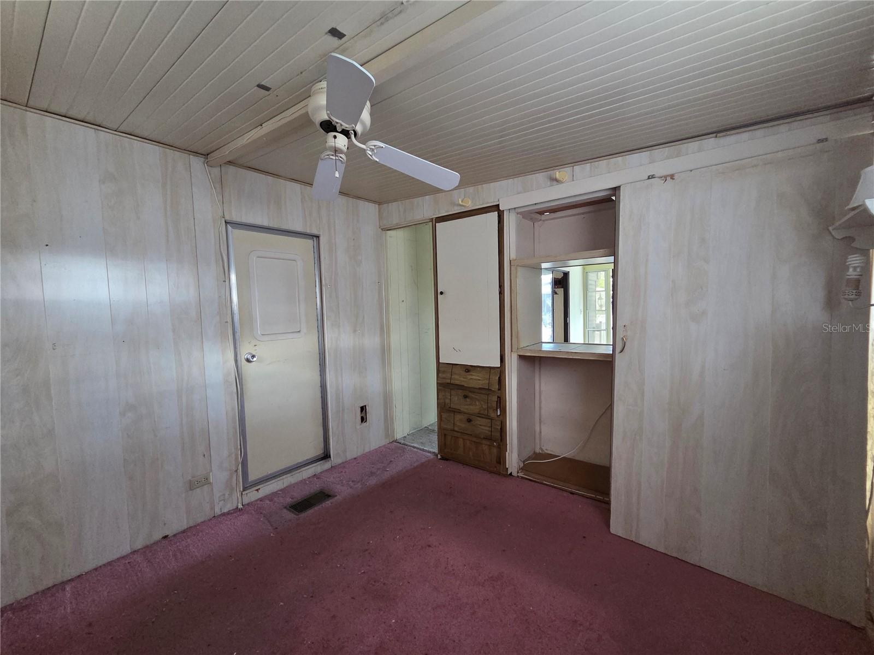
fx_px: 328
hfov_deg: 106.2
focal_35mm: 13
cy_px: 328
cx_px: 437
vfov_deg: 89.9
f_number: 2.2
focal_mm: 2.2
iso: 1000
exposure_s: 1/60
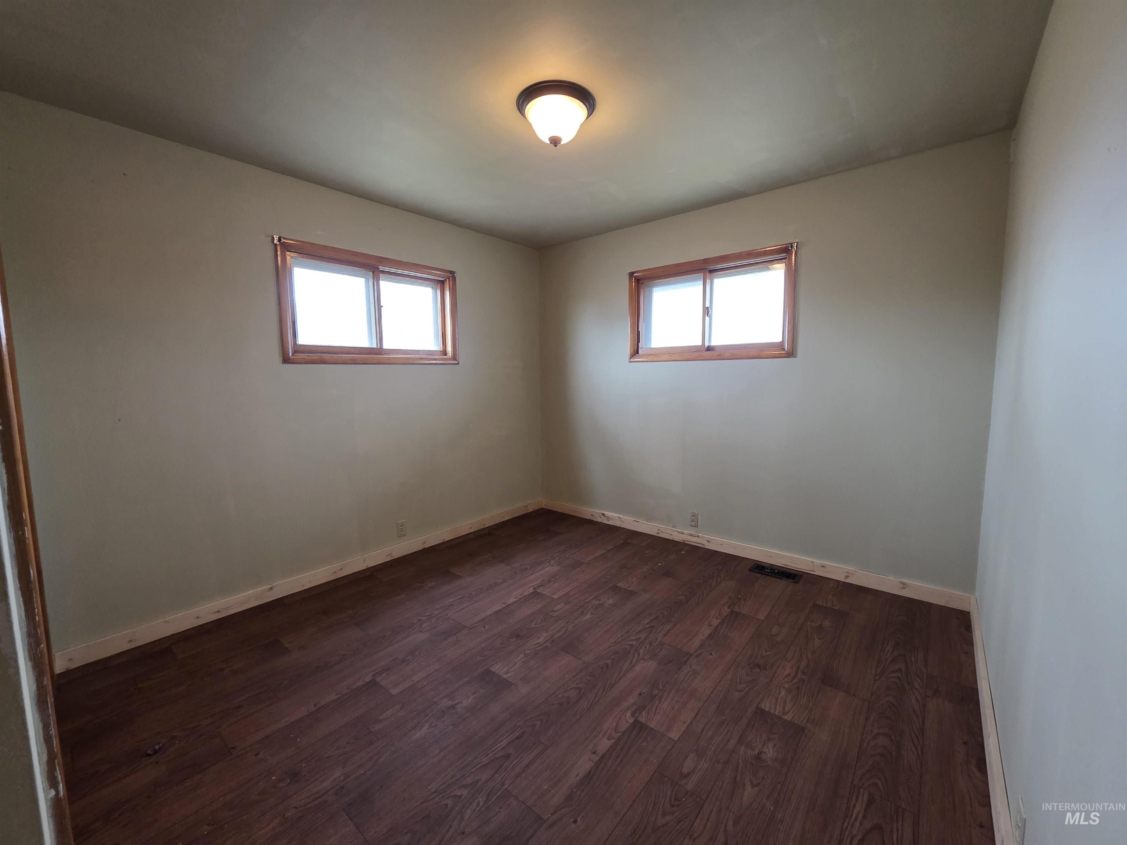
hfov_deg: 106.2
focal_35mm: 13
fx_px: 423
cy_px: 422
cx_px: 564
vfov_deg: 89.9
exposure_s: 1/60
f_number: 1.9
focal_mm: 2.2
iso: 400
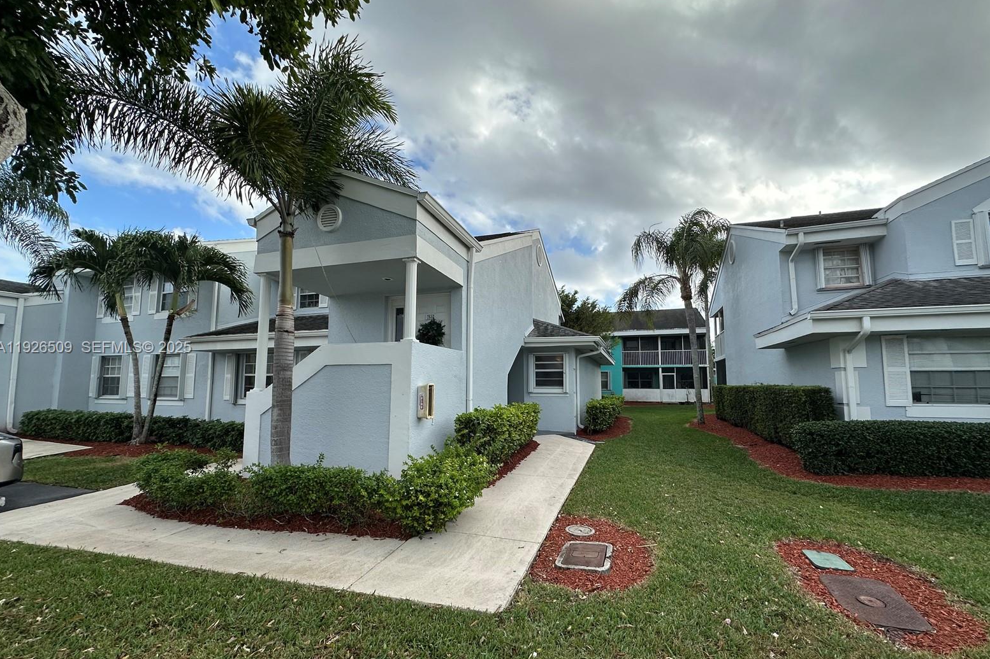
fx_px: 412
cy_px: 348
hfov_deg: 100.4
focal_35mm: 15
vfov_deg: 77.2
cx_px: 503
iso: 40
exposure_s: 1/1159
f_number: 2.2
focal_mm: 2.22
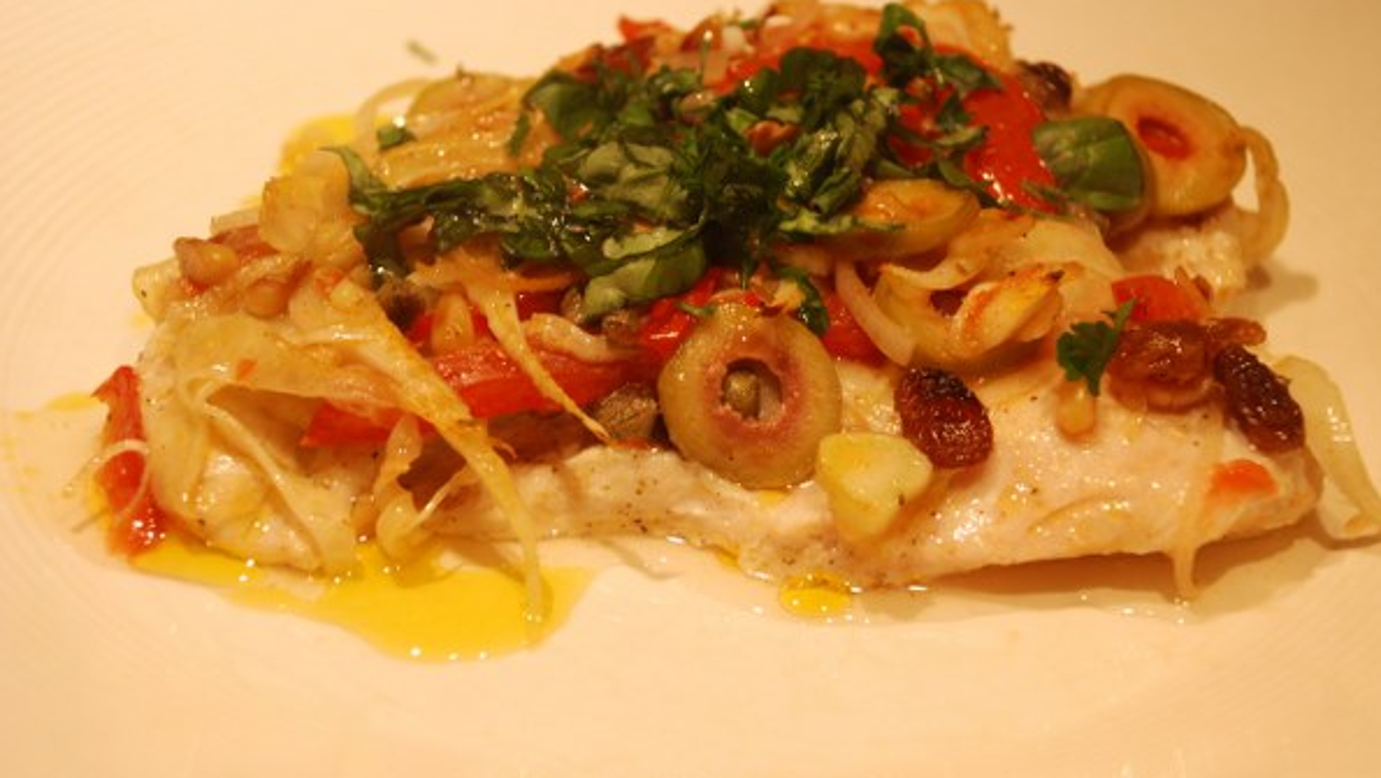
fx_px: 3370
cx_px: 694
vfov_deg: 13.2
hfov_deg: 23.2
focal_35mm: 92
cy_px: 365
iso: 400
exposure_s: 1/20
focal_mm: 58
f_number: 5.3
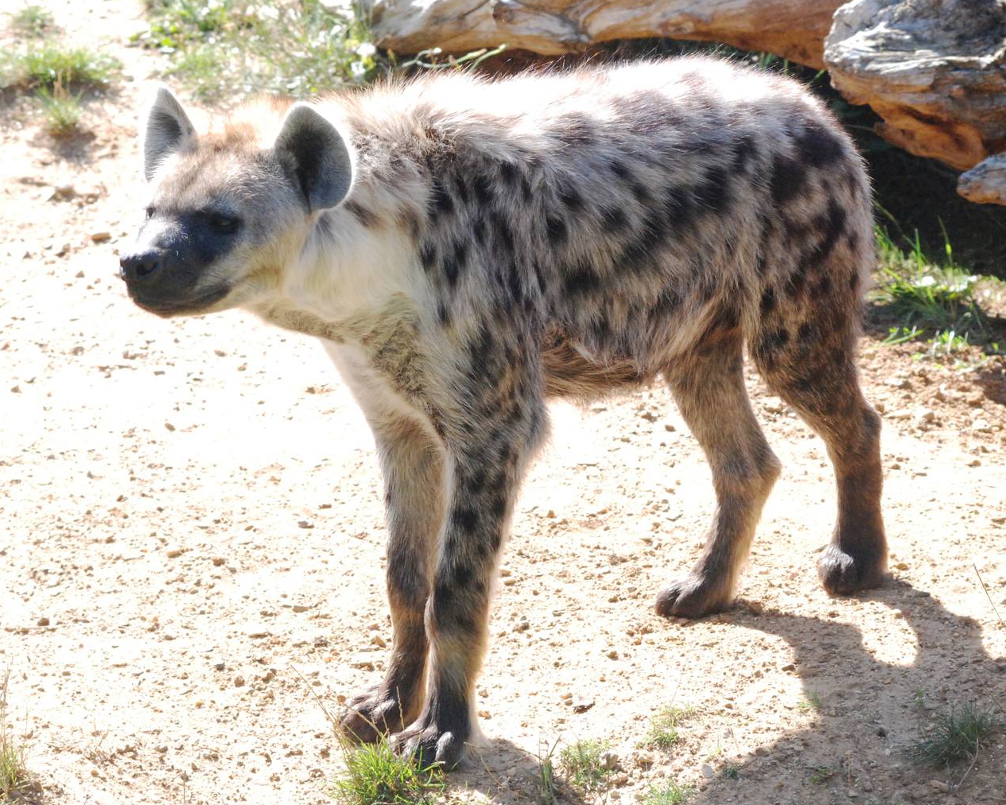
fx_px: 6372
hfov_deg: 9.0
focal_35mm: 214
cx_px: 507
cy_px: 397
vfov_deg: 7.2
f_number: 7.1
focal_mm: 120
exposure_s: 1/800
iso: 1600
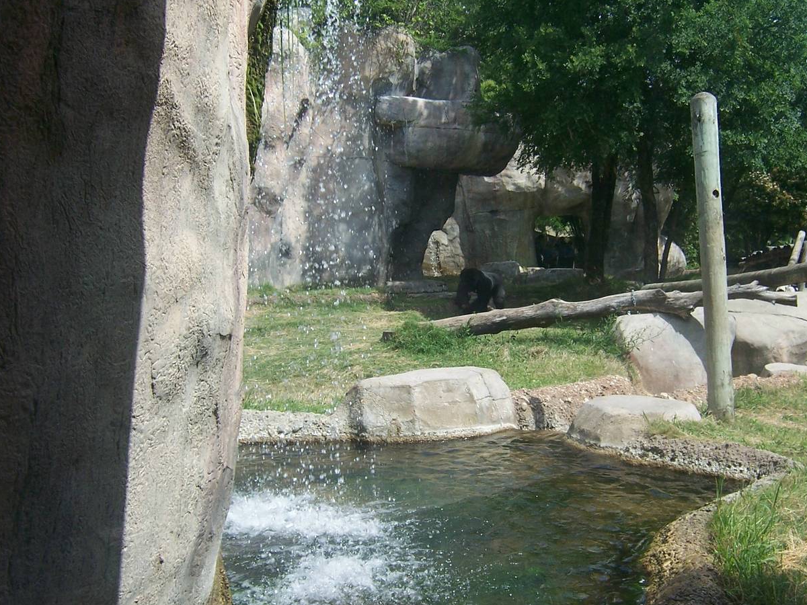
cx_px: 406
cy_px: 323
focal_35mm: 44
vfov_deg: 32.9
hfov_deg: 42.9
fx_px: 1026
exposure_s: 1/500
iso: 80
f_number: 3.4
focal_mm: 5.5
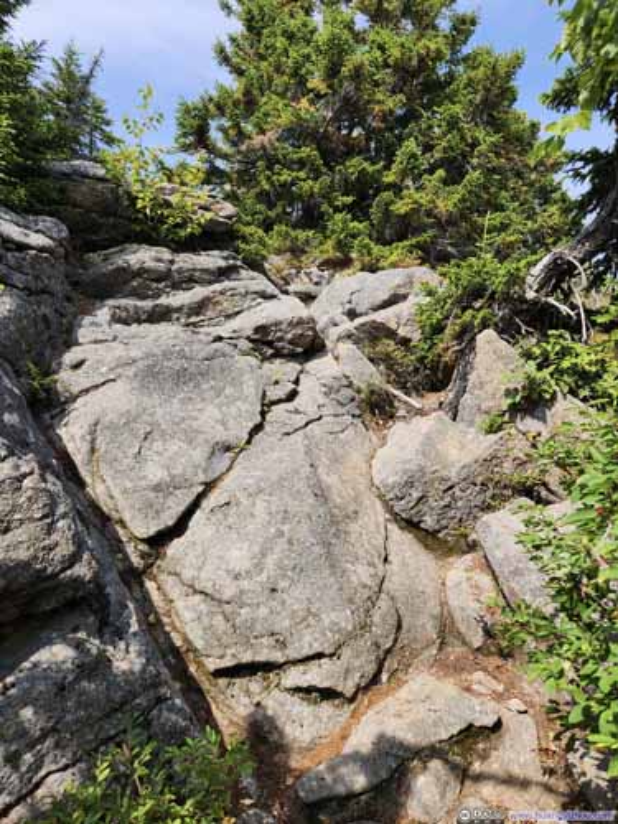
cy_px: 412
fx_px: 547
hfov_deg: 58.9
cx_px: 309
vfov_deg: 73.9
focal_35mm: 23
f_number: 1.8
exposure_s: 1/800
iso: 20
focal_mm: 5.4
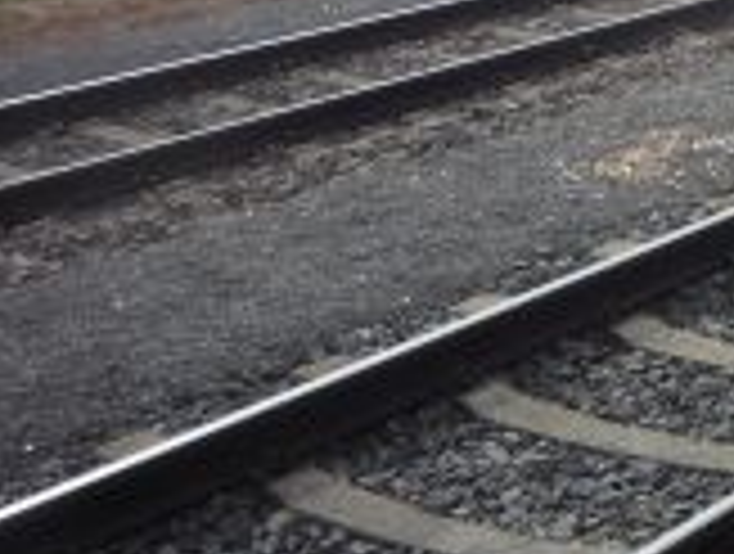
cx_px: 1072
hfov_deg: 18.6
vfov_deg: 15.0
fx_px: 1998
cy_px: -198
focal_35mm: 94
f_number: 5
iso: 100
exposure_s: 1/400
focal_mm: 5.2
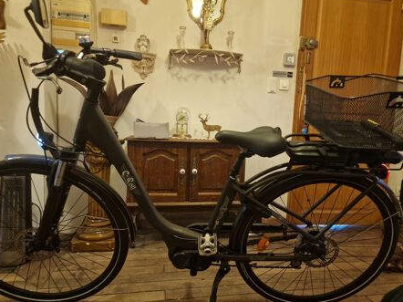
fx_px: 291
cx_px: 208
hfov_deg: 69.4
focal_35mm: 25
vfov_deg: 54.8
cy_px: 156
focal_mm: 6.4
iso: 640
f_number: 1.8
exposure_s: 1/25
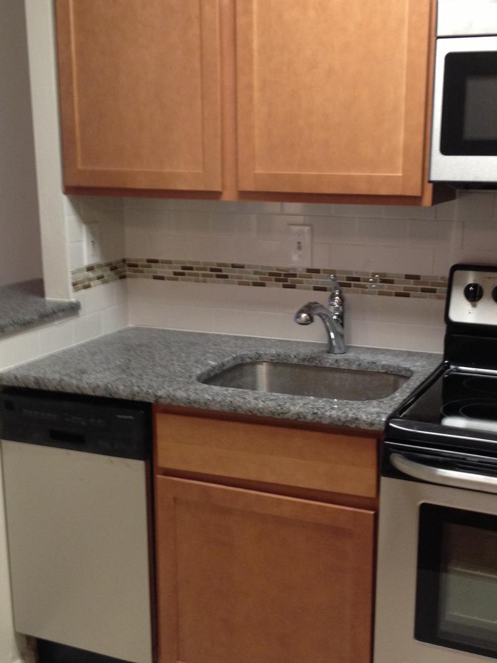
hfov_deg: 29.1
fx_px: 957
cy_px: 337
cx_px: 282
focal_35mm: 50
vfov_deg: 38.2
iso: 125
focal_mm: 4.28
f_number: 2.4
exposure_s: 1/20
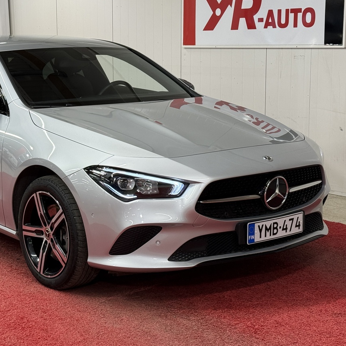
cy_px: 154
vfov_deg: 24.3
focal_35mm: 71
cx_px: 107
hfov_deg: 24.2
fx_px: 803
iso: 80
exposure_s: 1/111
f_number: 1.78
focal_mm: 6.76
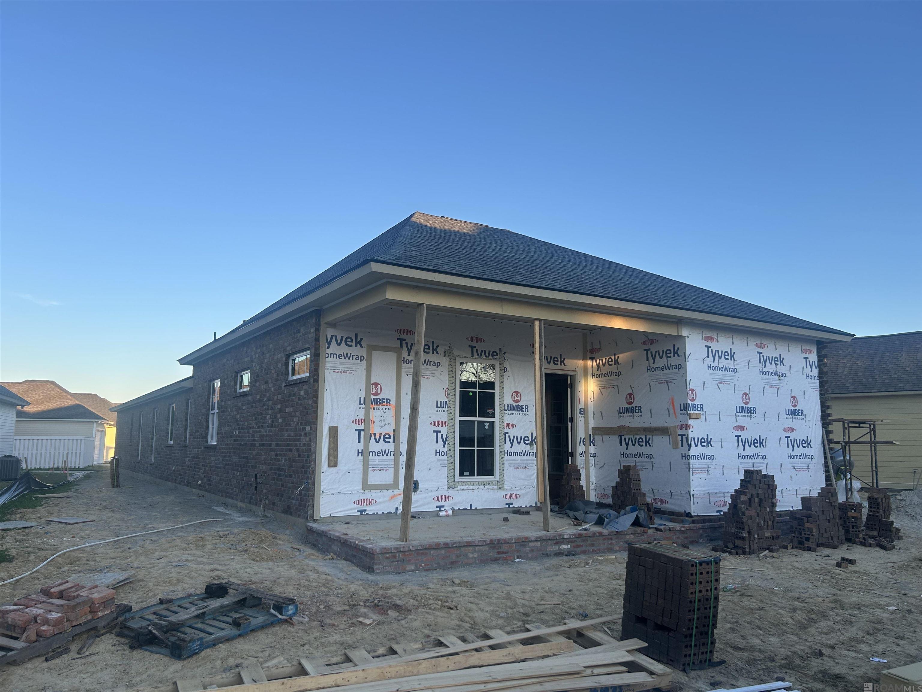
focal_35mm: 26
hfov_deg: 67.3
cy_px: 346
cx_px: 461
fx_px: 693
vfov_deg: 53.1
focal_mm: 5.7
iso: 50
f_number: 1.5
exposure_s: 1/1068
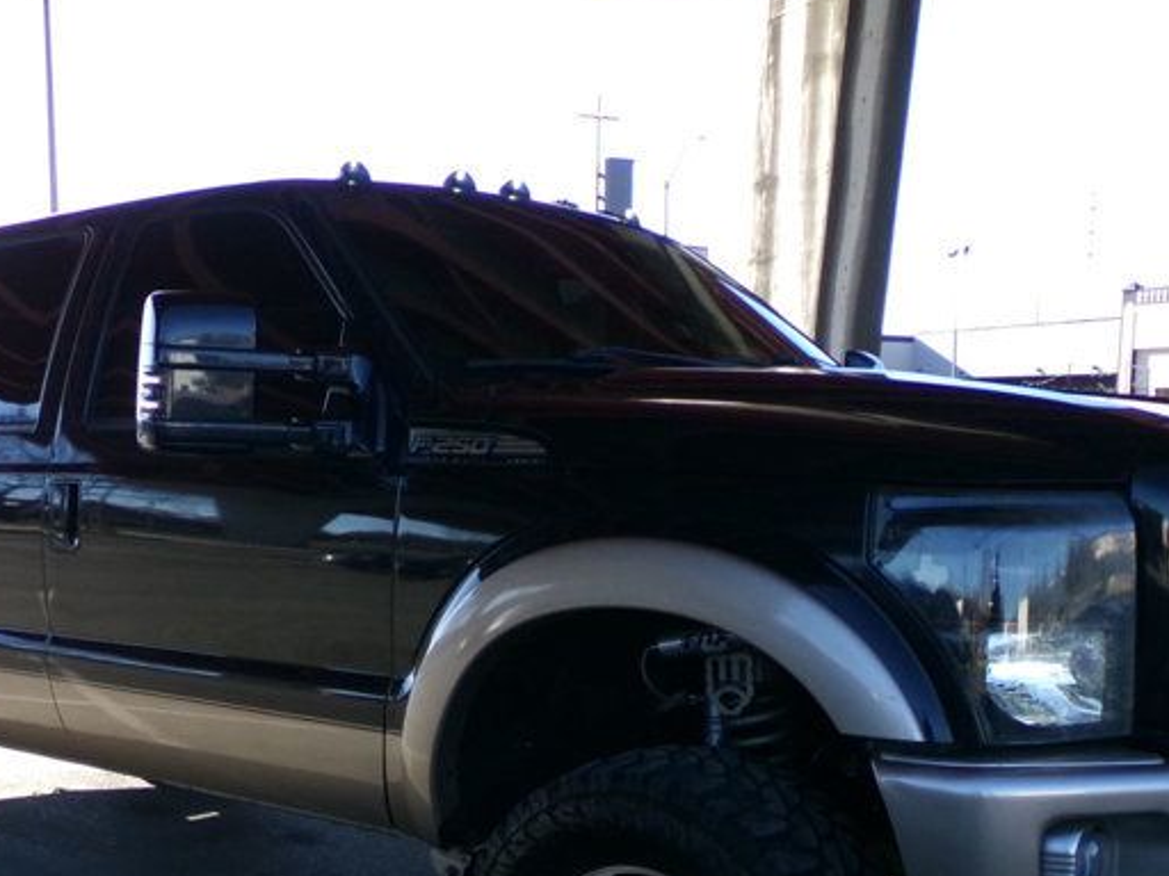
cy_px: 694
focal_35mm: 48
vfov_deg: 29.6
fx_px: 1621
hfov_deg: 39.6
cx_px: 555
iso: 242
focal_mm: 4.3
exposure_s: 1/60
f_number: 11.07
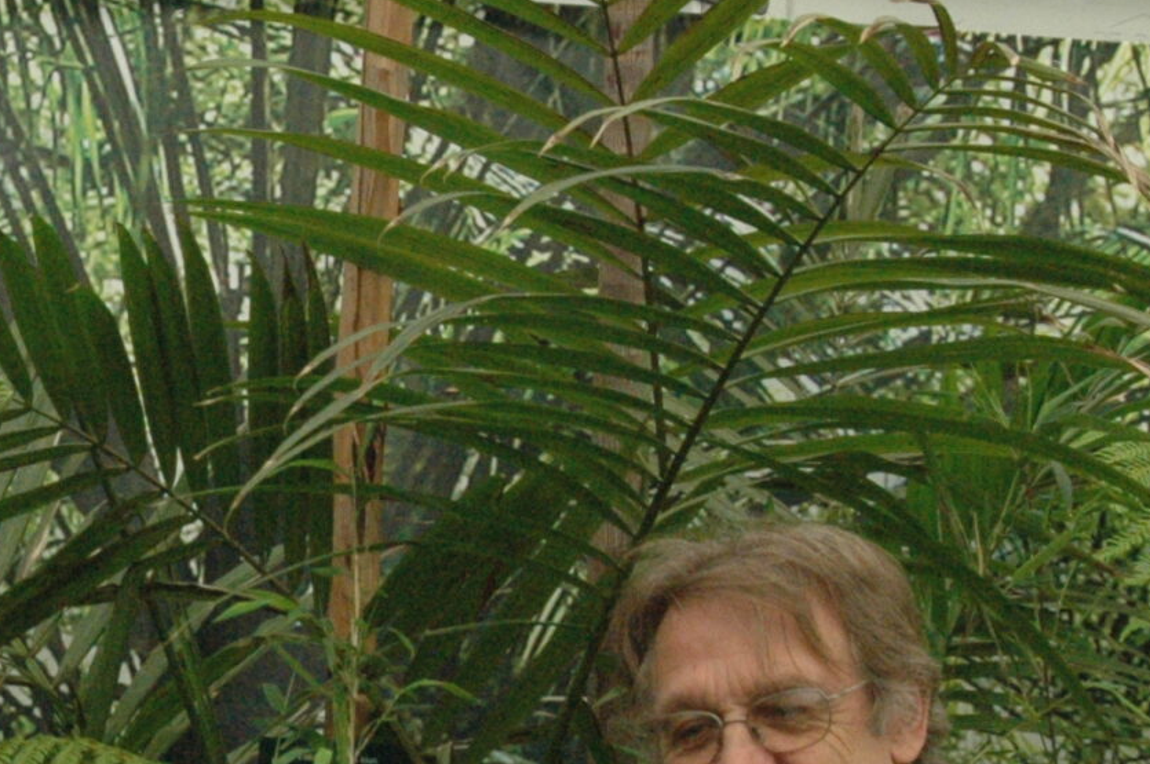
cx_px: -218
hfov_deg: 11.0
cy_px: 658
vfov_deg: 7.4
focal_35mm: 184
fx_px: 5872
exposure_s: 1/250
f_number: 8
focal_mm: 40
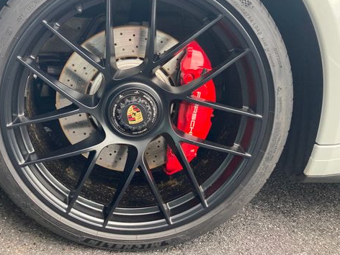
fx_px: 373
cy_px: 99
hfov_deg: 48.3
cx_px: 120
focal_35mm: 38
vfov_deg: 37.5
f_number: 1.8
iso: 25
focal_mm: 3.99
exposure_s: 1/122
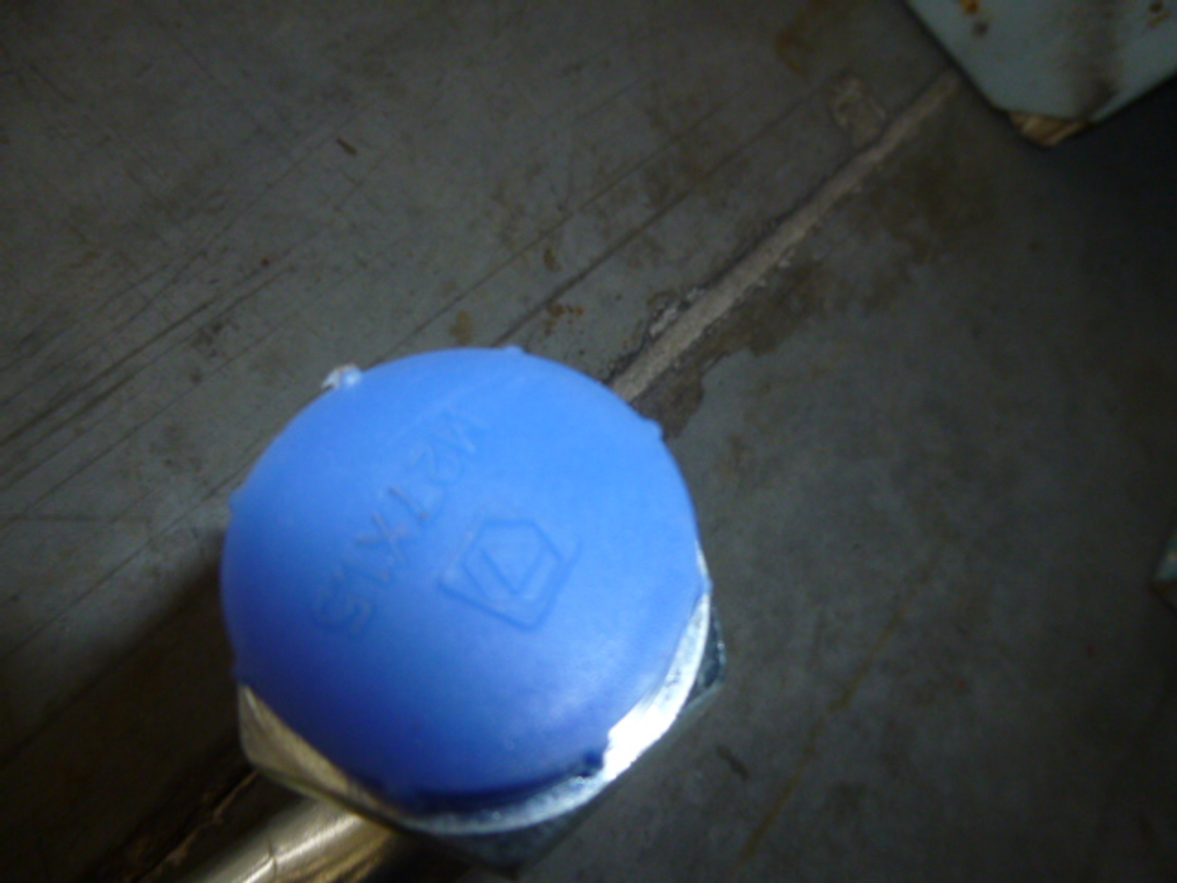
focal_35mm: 25
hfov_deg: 69.4
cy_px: 442
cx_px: 588
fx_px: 850
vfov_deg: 54.9
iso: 160
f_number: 3.1
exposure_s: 1/60
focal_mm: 4.5
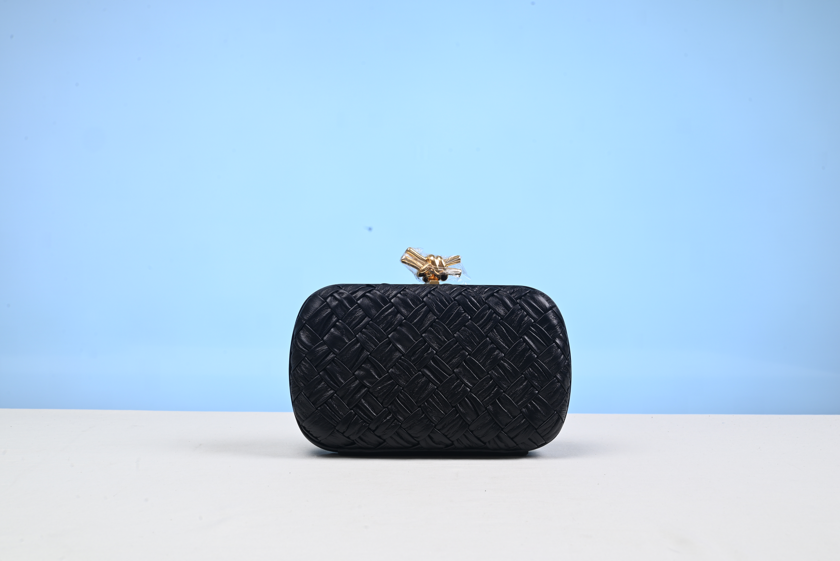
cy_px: 280
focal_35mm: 40
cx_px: 420
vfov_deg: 33.4
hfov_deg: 48.4
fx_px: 934
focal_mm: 40
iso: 100
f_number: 16
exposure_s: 1/2.5
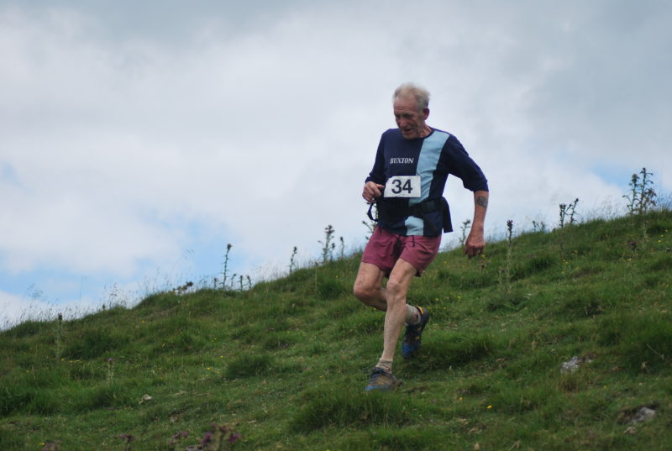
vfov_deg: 10.0
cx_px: 336
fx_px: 2581
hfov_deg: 14.8
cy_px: 226
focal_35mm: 138
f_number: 4.2
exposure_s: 1/1000
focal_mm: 92
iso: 125
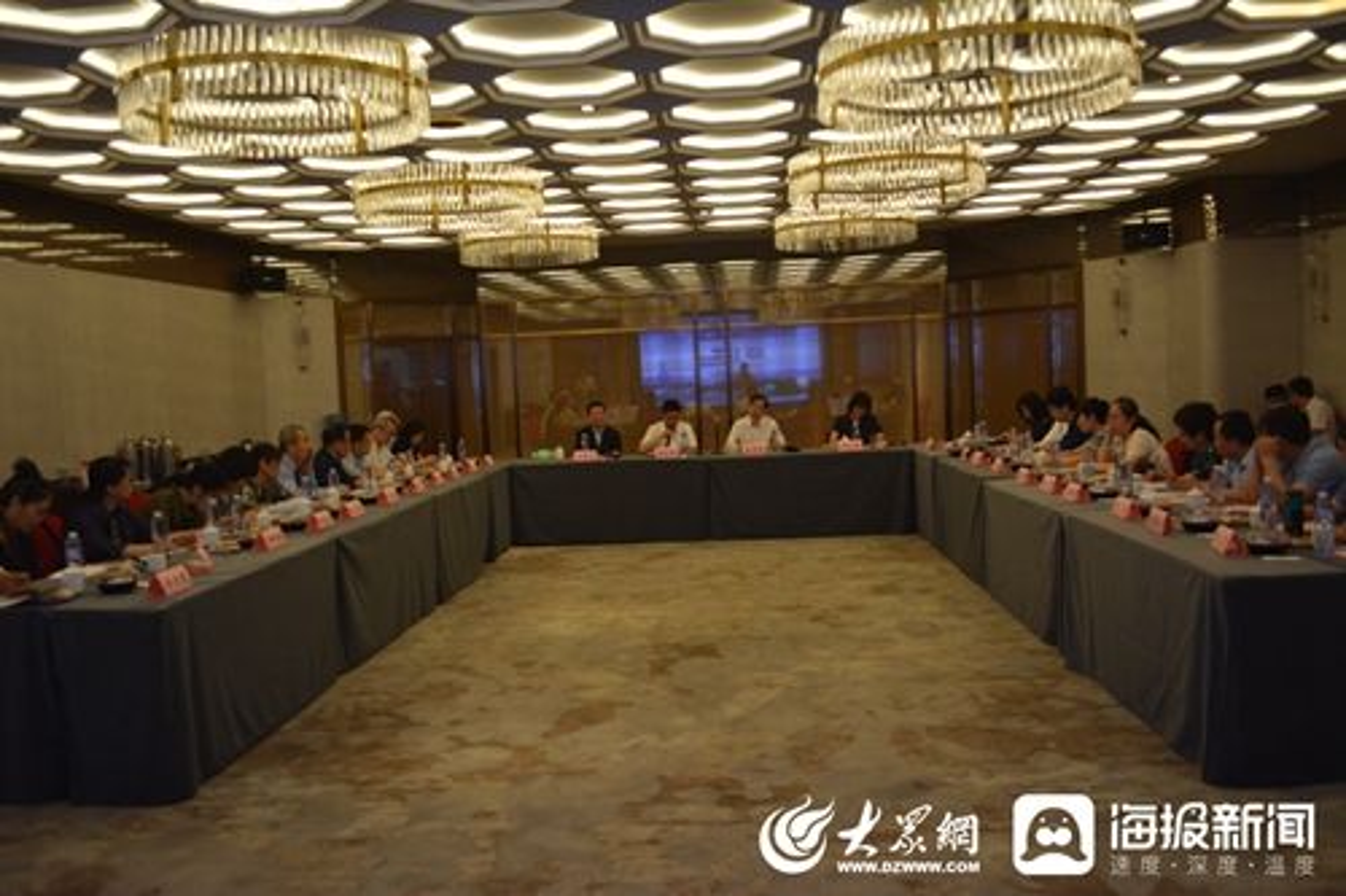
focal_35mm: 30
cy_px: 448
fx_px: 1121
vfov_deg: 43.6
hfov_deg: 61.9
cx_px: 673
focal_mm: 20
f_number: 3.8
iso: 1000
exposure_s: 1/500
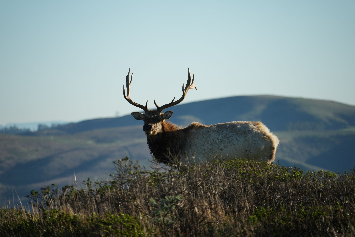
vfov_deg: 4.6
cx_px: 178
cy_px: 118
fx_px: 2958
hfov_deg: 6.9
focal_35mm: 300
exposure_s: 1/1000
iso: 400
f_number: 7.1
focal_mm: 300
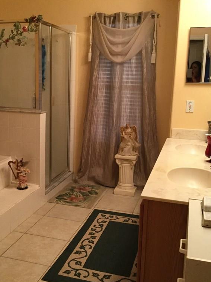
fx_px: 341
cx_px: 77
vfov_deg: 44.8
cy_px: 142
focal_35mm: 42
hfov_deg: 34.2
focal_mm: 3.3
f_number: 2.4
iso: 125
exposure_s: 1/30
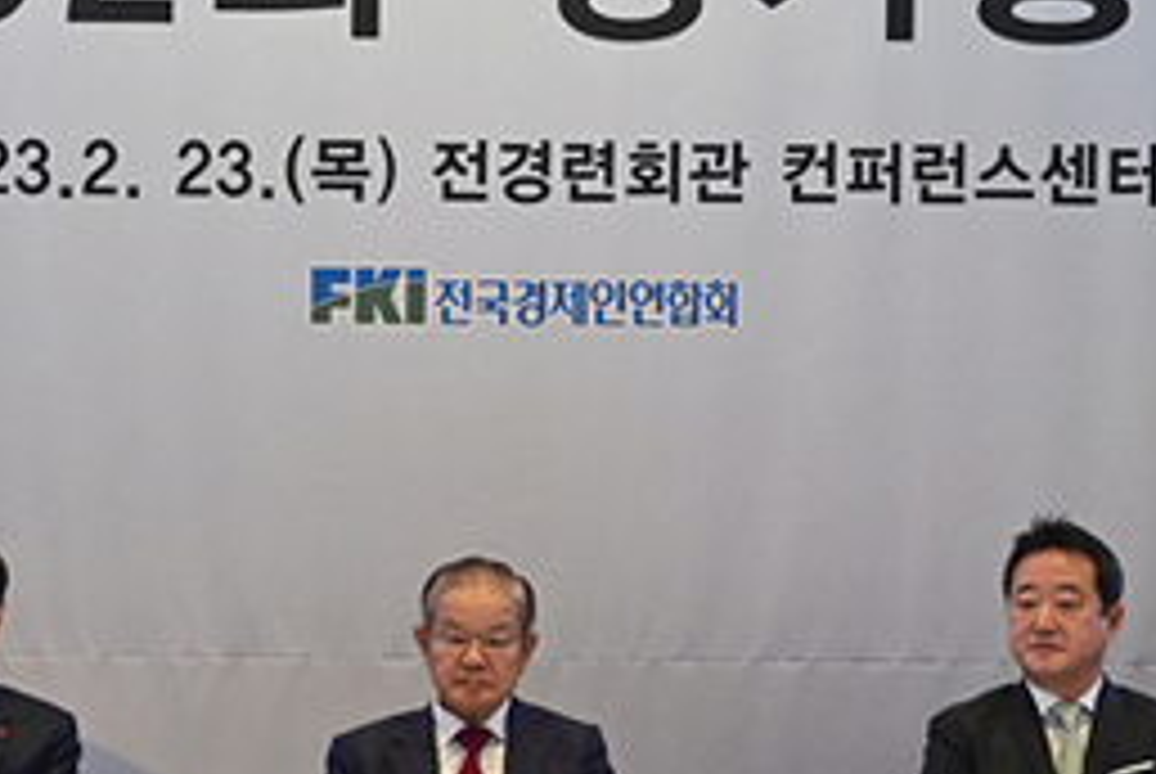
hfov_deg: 8.1
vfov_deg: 5.4
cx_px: 488
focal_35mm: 254
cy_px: 695
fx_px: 8165
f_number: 4.8
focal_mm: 102
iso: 10000
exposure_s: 1/640
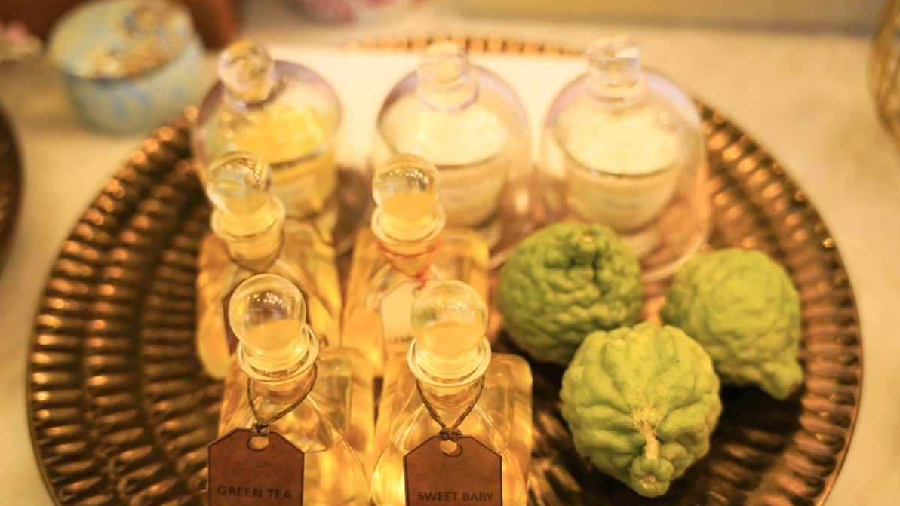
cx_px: 452
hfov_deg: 50.8
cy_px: 275
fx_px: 948
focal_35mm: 40
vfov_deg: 29.9
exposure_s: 1/40
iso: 2000
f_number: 2.8
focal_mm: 37.7
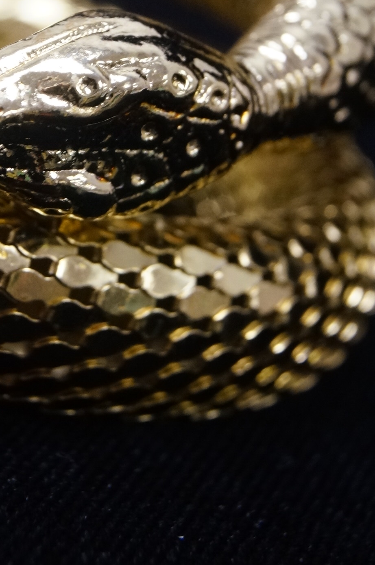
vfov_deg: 17.2
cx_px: 89
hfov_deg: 11.5
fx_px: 1864
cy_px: 148
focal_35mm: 119
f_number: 10
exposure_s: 1/25
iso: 1600
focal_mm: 45
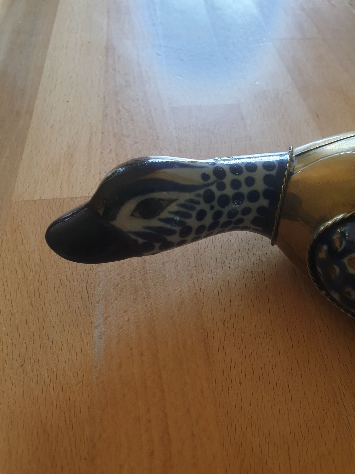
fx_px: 356
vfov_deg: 67.3
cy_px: 237
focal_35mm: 26
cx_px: 178
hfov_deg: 53.1
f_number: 2.4
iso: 80
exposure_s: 1/50
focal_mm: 4.3
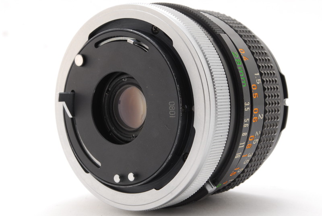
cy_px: 108
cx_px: 161
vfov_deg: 16.6
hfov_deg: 24.6
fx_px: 739
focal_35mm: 82
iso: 200
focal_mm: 55
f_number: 16
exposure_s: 1/100
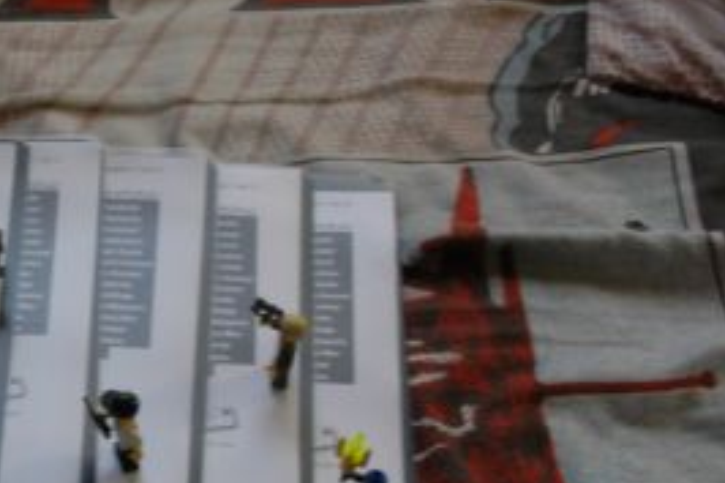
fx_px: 2033
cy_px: 308
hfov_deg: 19.3
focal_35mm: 101
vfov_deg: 13.5
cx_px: -98
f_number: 14
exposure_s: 1/30
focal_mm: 28
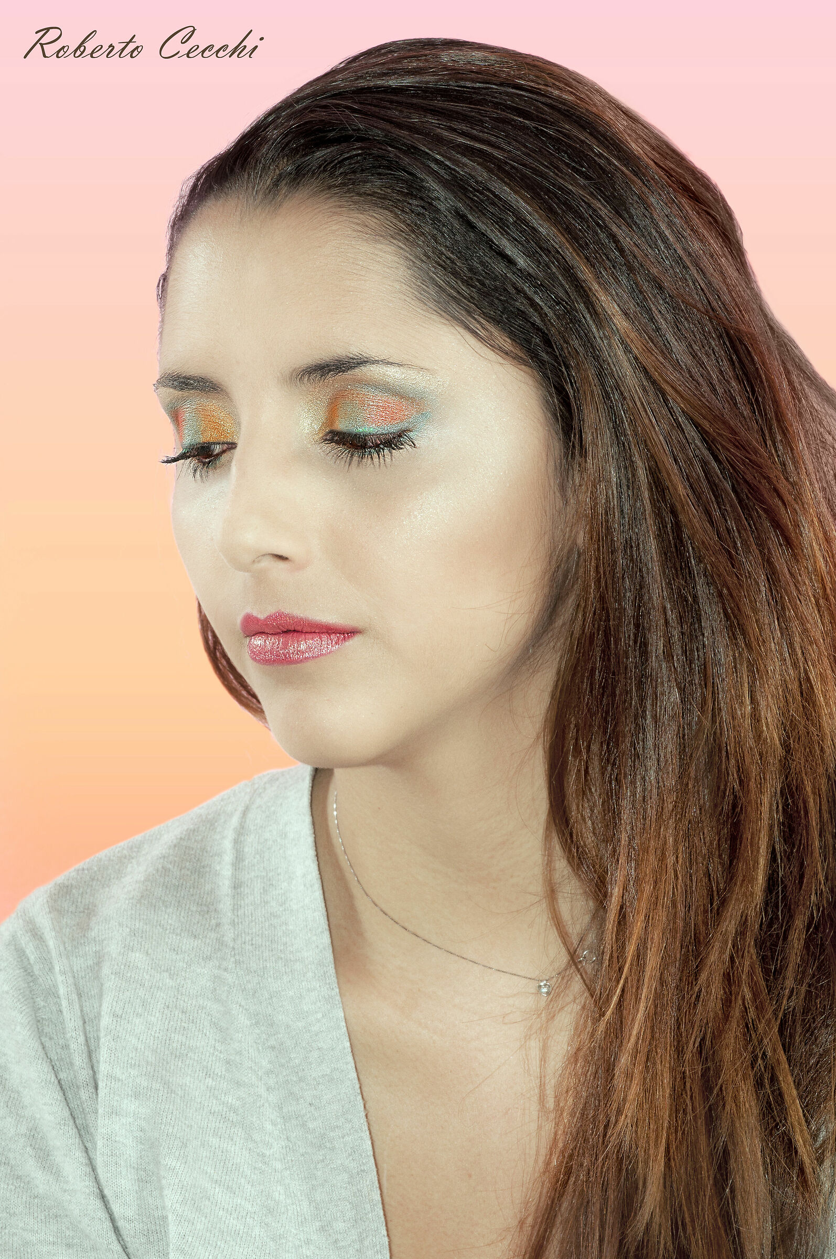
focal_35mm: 255
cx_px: 418
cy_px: 630
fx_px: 8905
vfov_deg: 8.1
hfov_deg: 5.4
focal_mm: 170
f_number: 14
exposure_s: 1/250
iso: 200
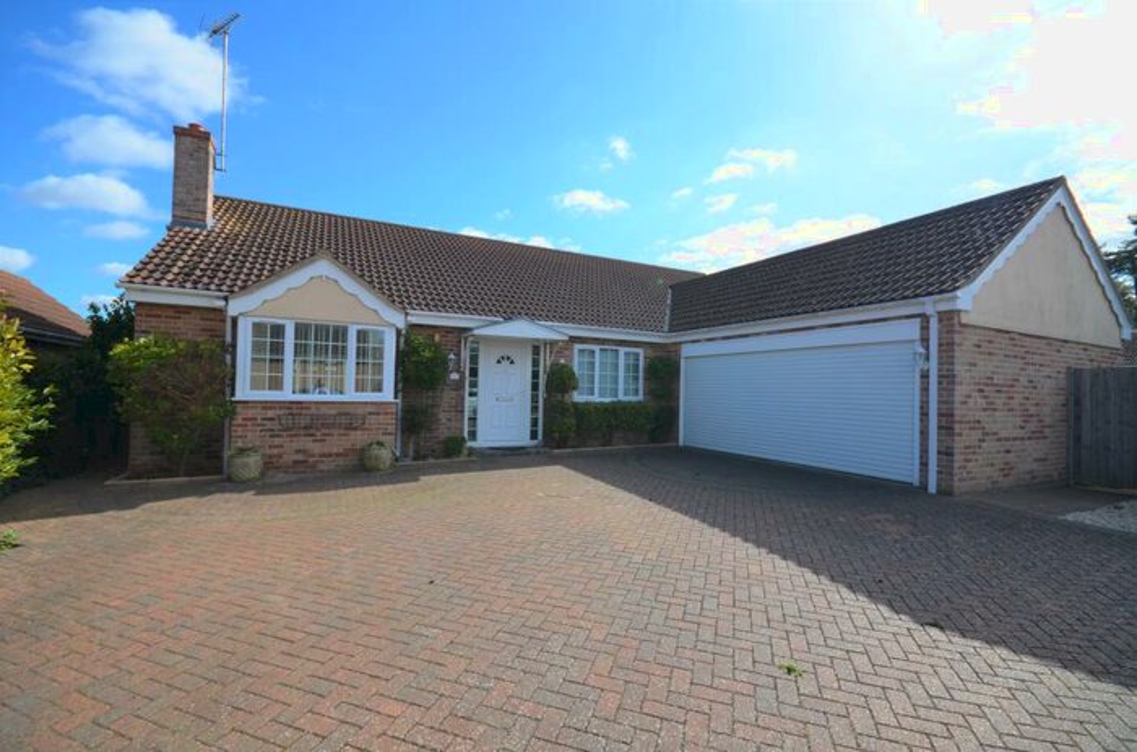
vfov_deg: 77.0
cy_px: 376
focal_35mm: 15
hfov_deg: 100.5
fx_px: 473
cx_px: 568
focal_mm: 10
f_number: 8
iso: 125
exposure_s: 1/250
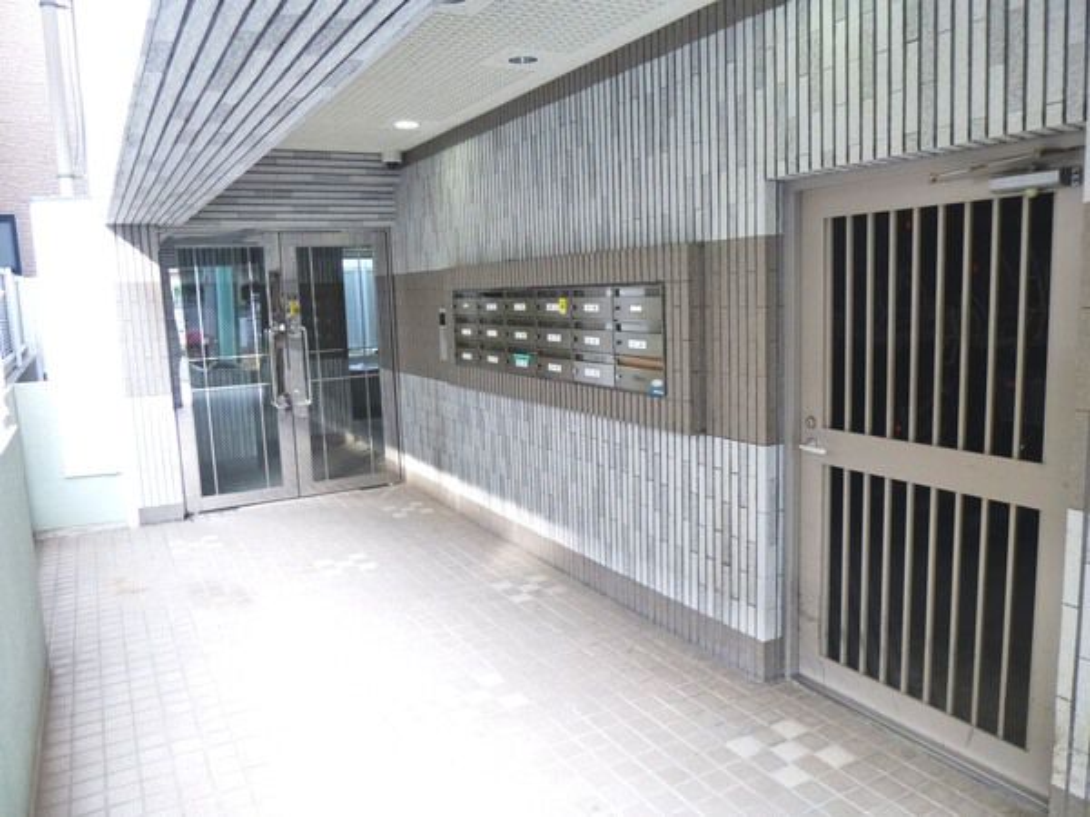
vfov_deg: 54.9
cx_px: 545
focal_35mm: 25
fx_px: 787
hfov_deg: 69.4
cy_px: 408
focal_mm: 4.5
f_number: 3.1
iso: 400
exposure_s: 1/60
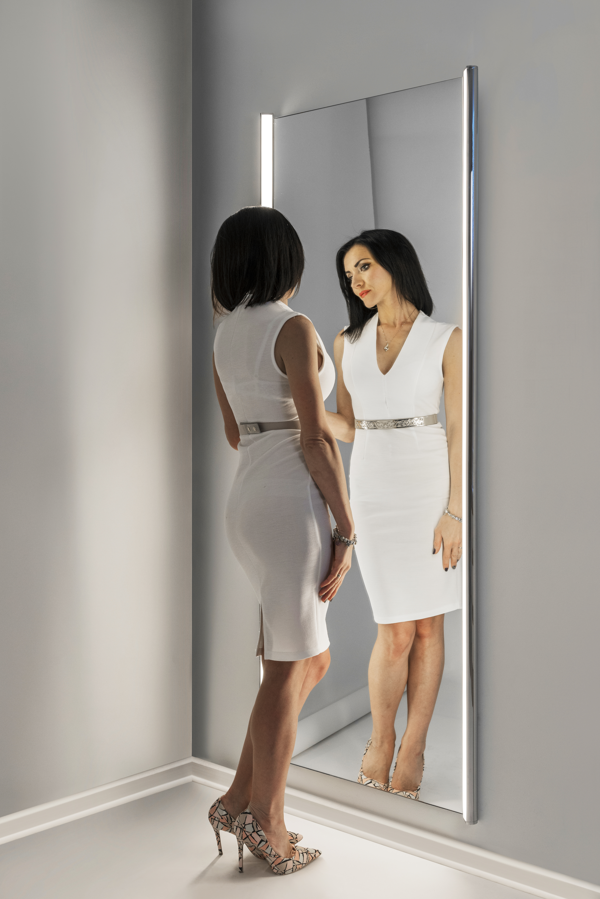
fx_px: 999
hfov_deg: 33.4
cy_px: 450
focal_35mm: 40
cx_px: 300
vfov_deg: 48.4
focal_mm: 40
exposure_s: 1/50
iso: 400
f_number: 8
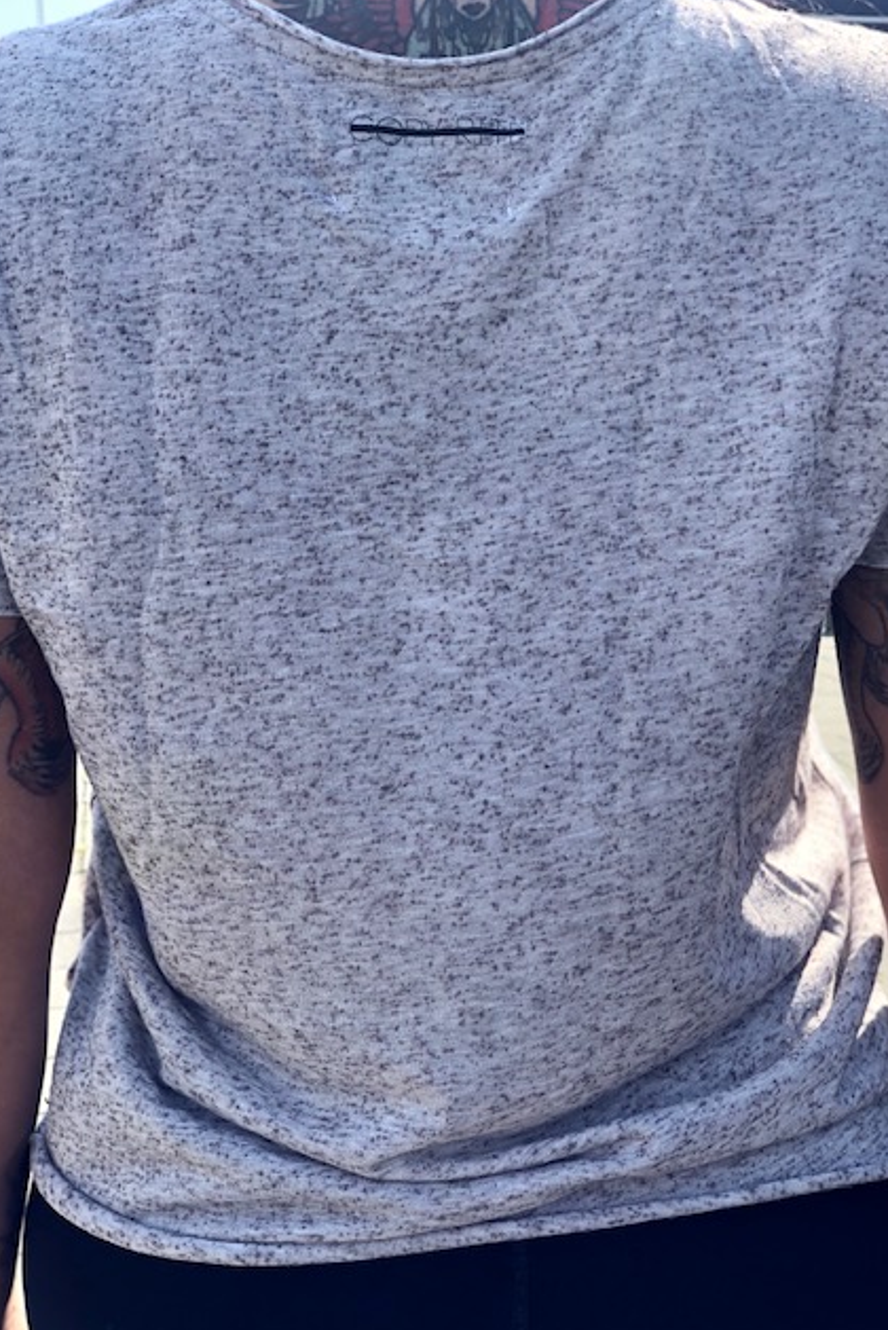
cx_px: 493
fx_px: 2033
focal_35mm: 55
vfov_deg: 36.2
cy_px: 668
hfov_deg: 24.6
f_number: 2.4
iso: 16
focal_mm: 6
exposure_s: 1/318
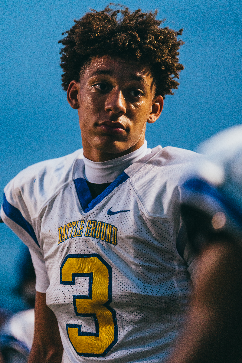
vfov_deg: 10.3
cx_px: 121
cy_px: 182
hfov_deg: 6.9
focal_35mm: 200
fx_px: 2017
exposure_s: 1/800
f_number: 2.8
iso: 1600
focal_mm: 200
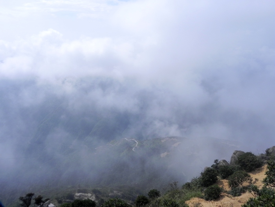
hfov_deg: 61.7
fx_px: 230
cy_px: 104
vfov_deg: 48.2
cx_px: 138
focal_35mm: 29
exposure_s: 1/575
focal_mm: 5.2
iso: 160
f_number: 8
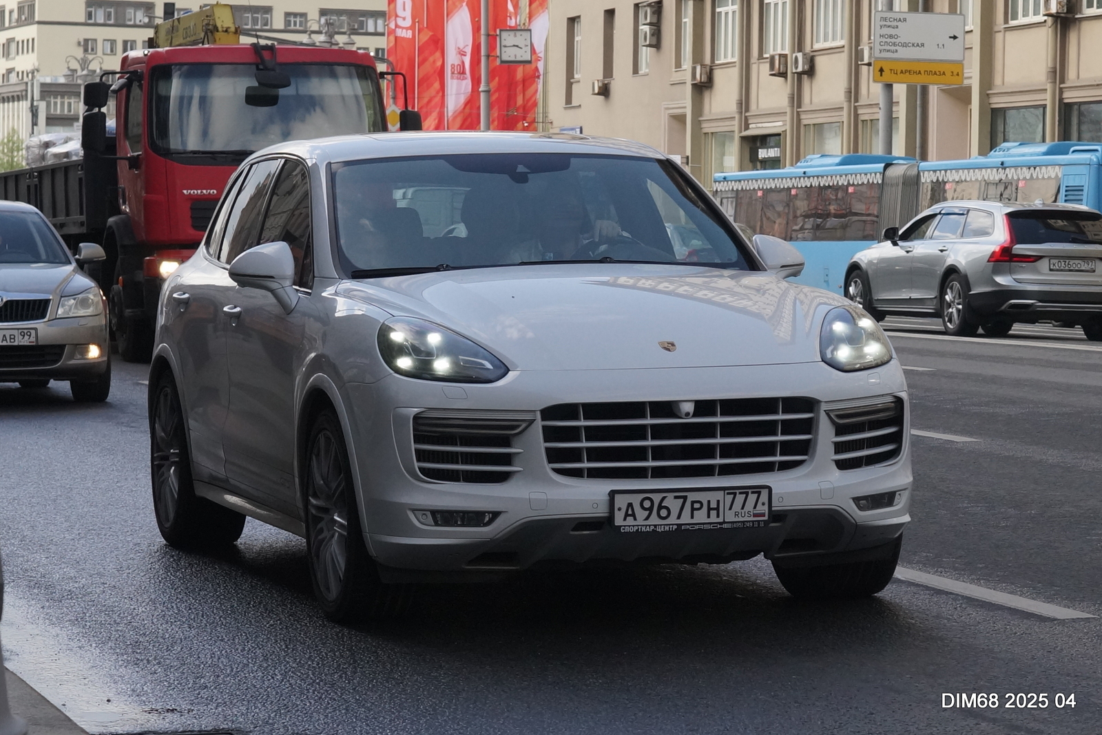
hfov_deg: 39.6
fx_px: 1531
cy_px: 368
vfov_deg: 27.0
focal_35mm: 50
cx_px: 551
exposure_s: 1/1000
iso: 800
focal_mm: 50
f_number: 6.3
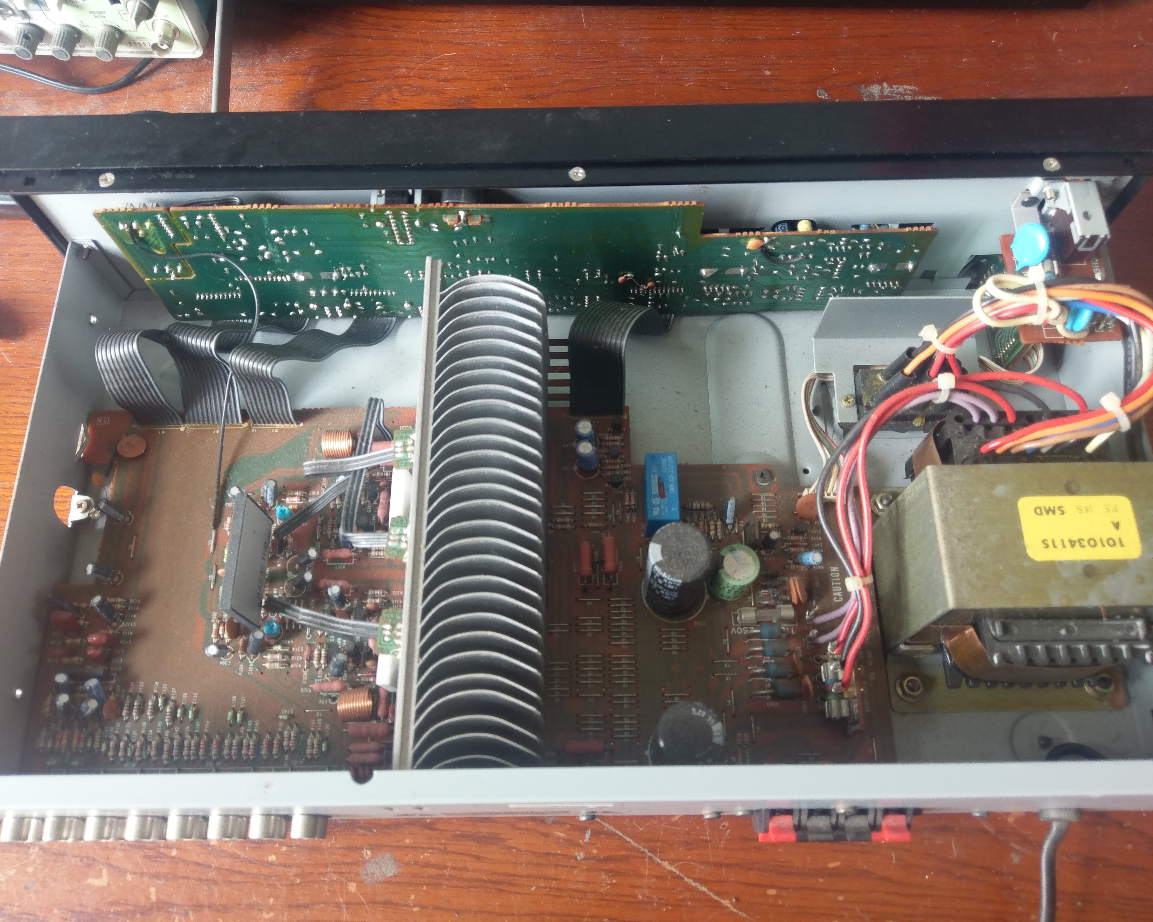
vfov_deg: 51.5
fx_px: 955
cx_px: 563
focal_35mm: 28
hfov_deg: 62.2
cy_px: 475
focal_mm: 4.58
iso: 250
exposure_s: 1/25
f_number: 1.8
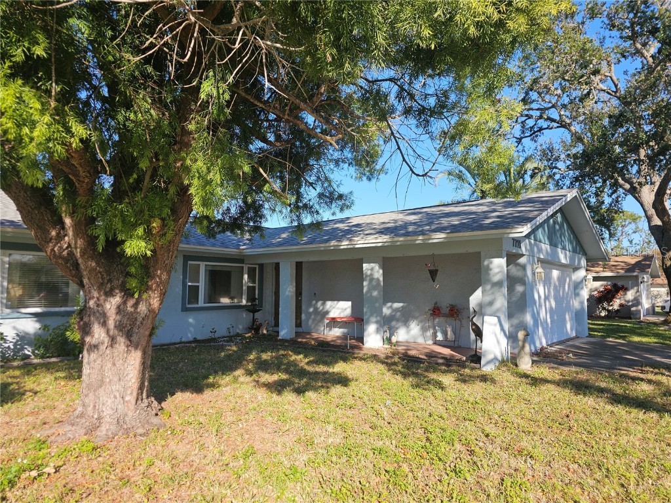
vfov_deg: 58.9
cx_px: 336
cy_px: 252
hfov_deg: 73.9
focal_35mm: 23
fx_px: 446
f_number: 1.7
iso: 10
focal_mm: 6.3
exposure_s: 1/374
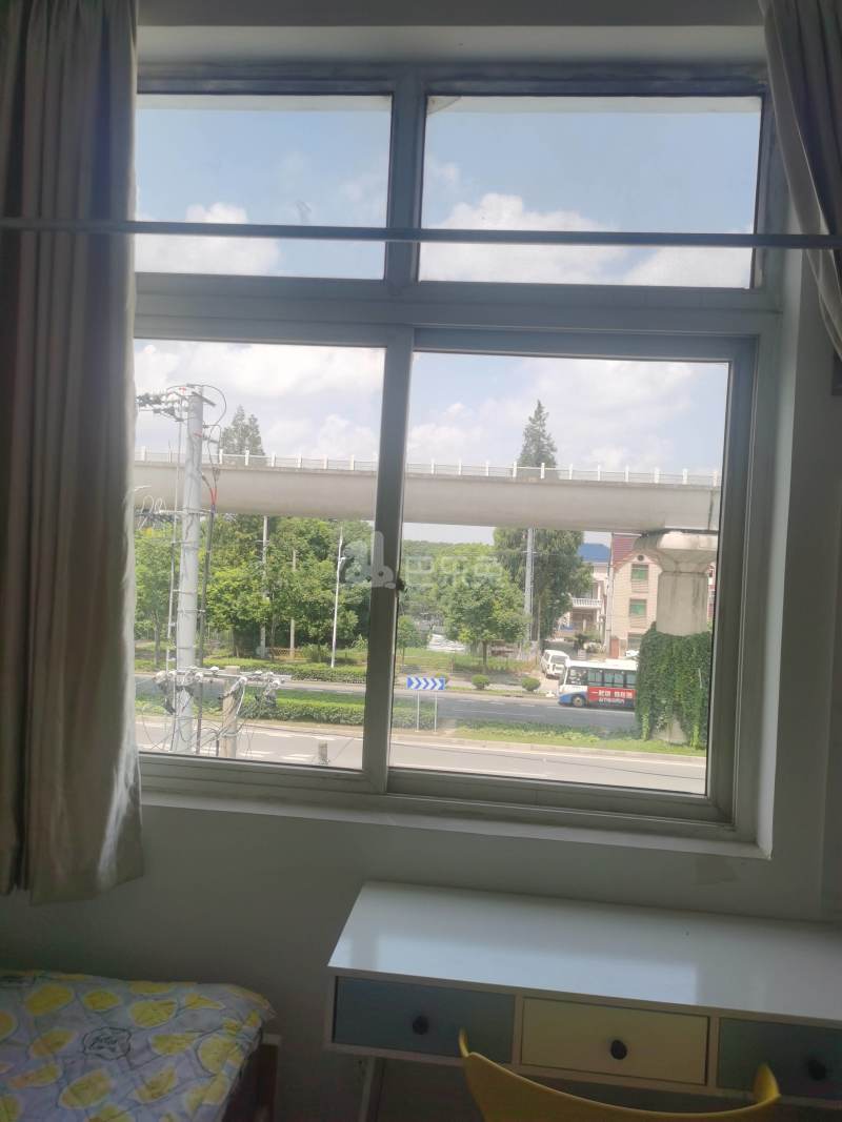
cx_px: 421
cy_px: 561
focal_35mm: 27
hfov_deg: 51.3
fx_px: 876
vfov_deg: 65.3
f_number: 1.8
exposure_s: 1/1667
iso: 50
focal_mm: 5.58
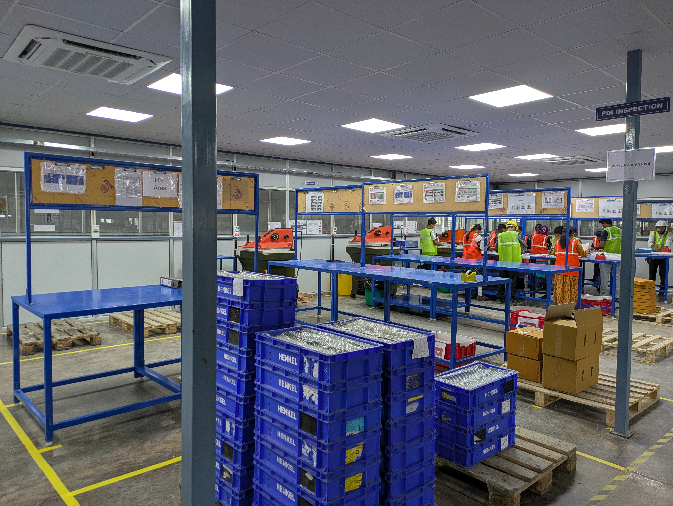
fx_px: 486
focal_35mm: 25
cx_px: 336
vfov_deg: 54.9
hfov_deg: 69.4
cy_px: 253
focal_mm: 5.43
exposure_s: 1/50
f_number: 1.89
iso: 77
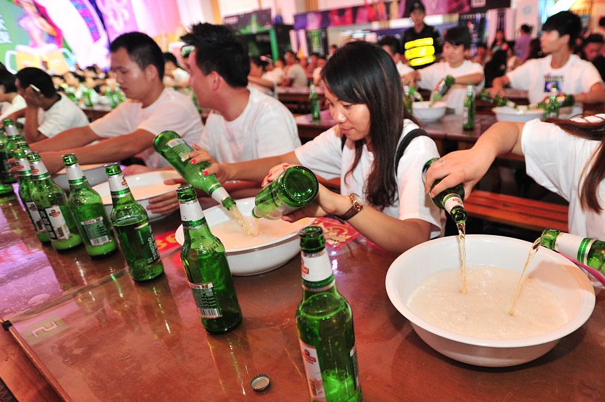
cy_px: 216
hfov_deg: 74.3
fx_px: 386
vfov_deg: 55.0
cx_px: 392
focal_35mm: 23
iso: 2500
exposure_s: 1/125
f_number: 3.2
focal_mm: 17
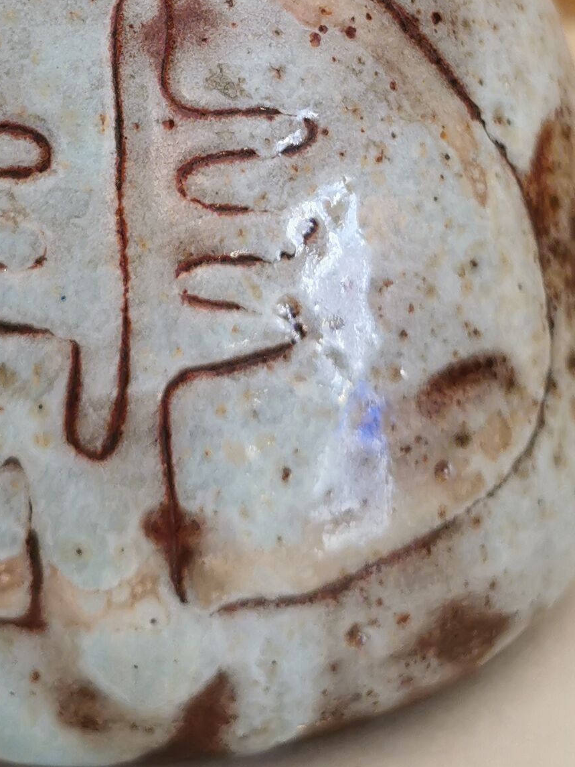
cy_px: -46
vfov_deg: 21.7
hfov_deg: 17.1
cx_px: 195
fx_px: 1904
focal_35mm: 86
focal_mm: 5.56
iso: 100
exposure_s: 1/50
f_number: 1.6
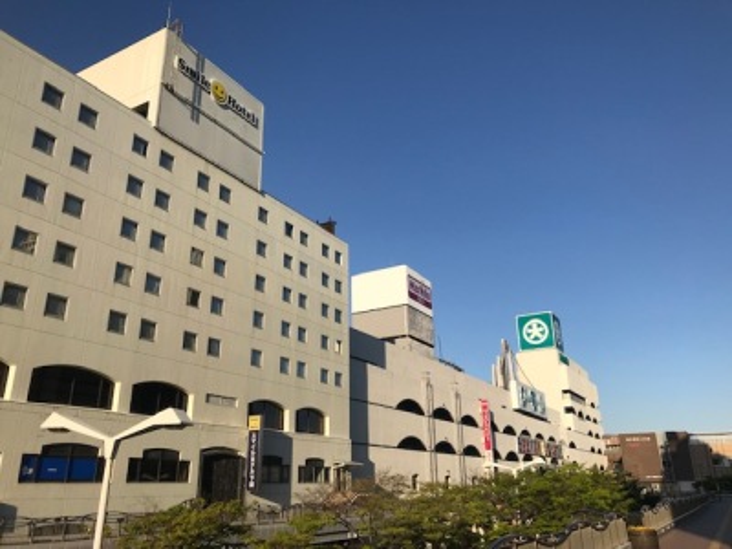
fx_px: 592
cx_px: 366
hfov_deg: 63.4
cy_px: 274
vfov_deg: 49.7
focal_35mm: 28
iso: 20
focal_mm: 3.99
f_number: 1.8
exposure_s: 1/2591
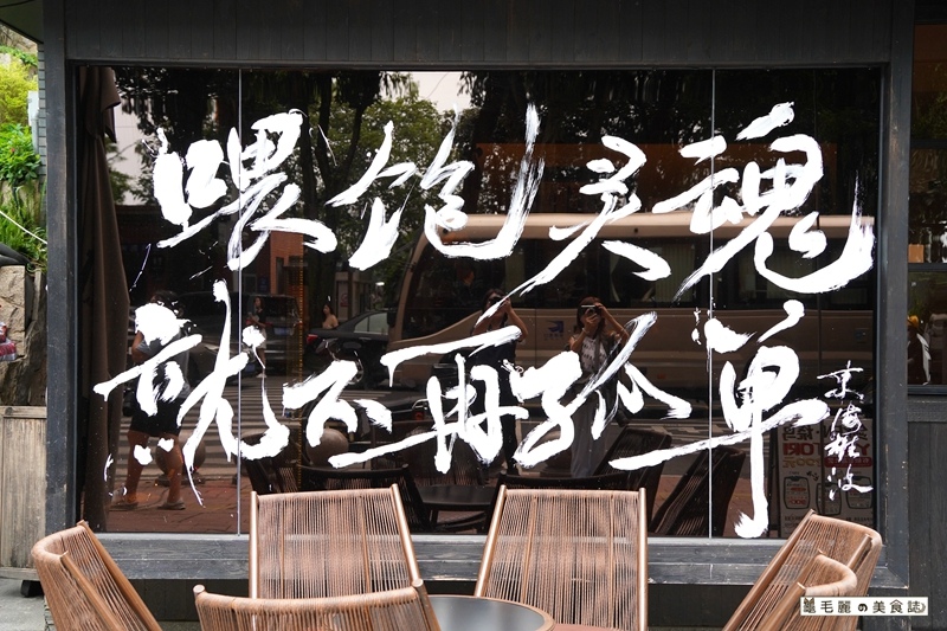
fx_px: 1315
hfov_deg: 39.6
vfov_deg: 27.0
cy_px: 316
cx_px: 474
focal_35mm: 50
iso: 800
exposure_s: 1/320
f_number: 5.6
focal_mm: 50
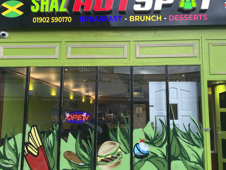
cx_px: 132
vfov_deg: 40.7
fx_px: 229
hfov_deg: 52.4
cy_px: 80
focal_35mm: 35
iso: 80
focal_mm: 4.25
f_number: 1.8
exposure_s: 1/100
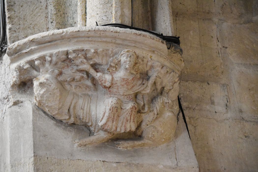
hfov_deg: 16.1
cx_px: 129
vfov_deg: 10.8
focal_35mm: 128
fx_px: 914
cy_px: 86
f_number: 4.5
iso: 6400
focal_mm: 85
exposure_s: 1/125
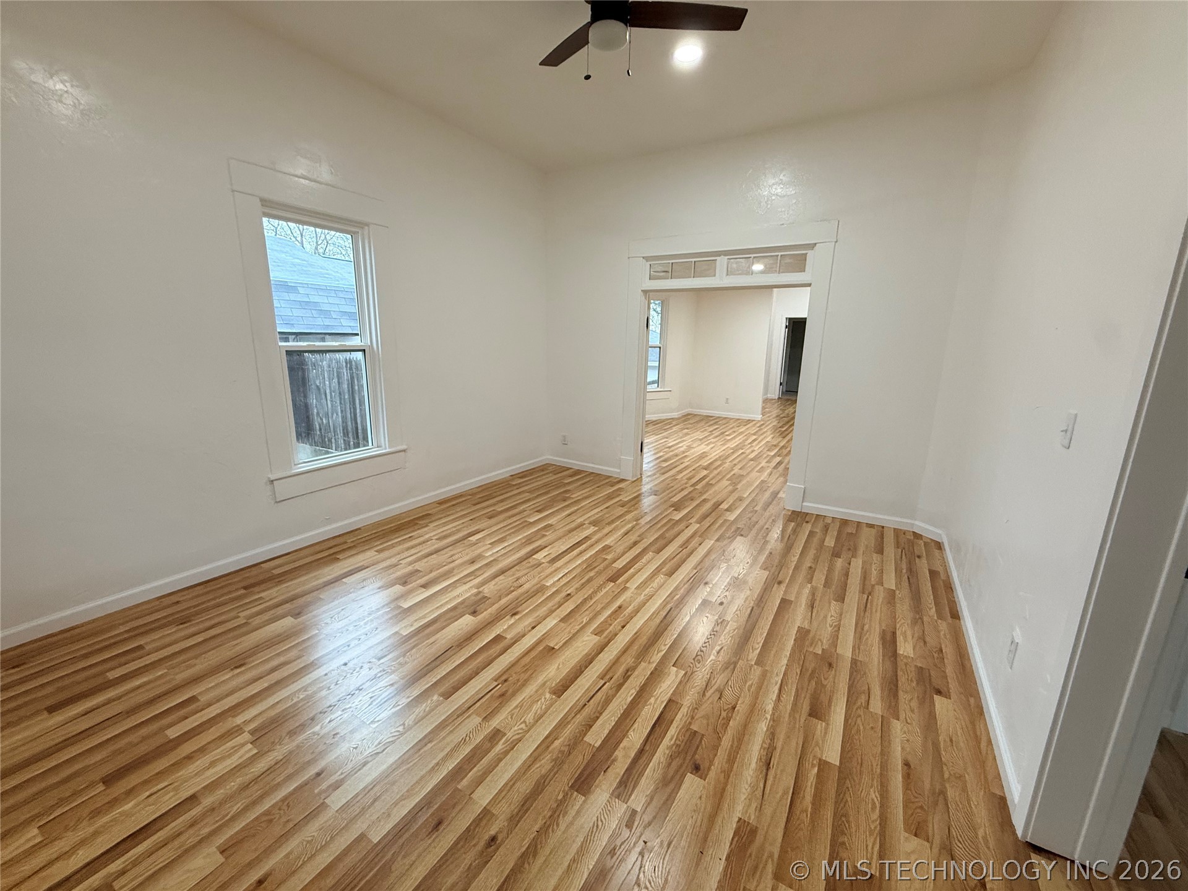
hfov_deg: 102.1
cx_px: 594
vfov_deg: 85.7
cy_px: 446
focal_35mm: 14
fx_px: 480
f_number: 2.2
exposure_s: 1/120
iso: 250
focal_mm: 2.22
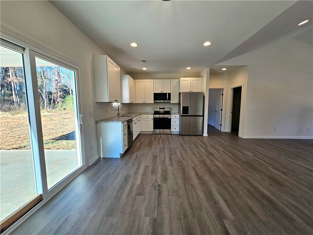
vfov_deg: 89.9
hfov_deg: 106.2
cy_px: 118
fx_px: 118
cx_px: 156
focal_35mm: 13
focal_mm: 2.2
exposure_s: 1/120
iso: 64
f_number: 2.2
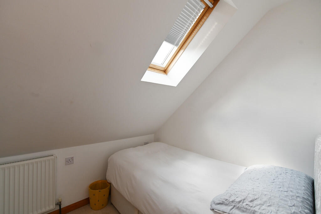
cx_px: 160
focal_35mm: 15
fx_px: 134
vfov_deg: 77.2
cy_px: 107
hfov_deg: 100.4
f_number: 4.5
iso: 200
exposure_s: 1/80
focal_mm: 15
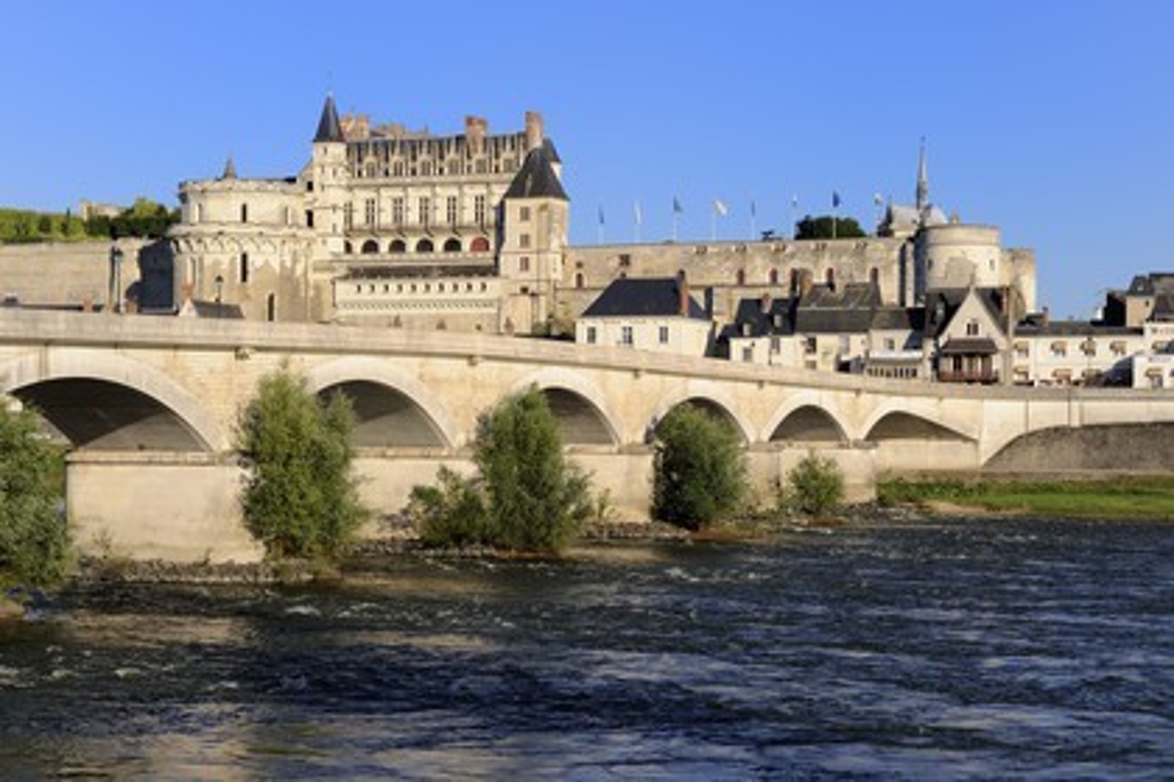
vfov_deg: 19.5
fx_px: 2283
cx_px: 587
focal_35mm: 70
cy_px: 391
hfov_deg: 28.8
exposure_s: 1/160
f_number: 16
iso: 200
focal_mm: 70
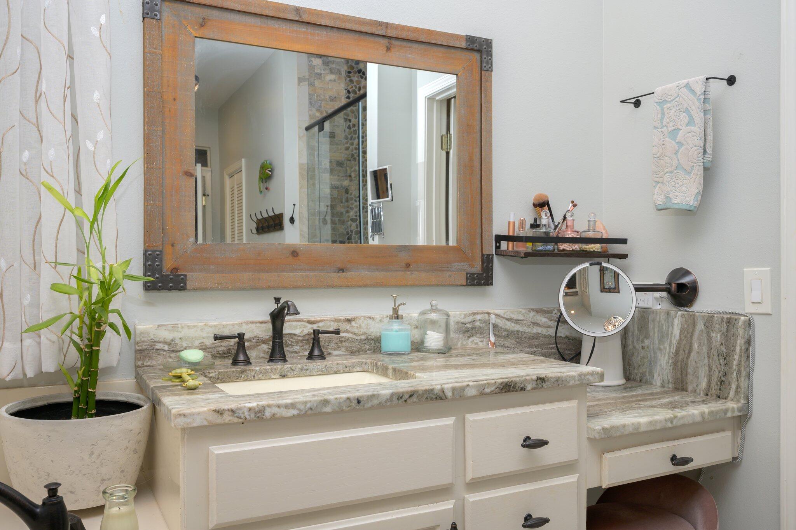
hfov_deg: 62.0
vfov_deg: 43.5
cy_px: 265
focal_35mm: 30
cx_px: 398
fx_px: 663
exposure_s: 1/60
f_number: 9
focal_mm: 30
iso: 320
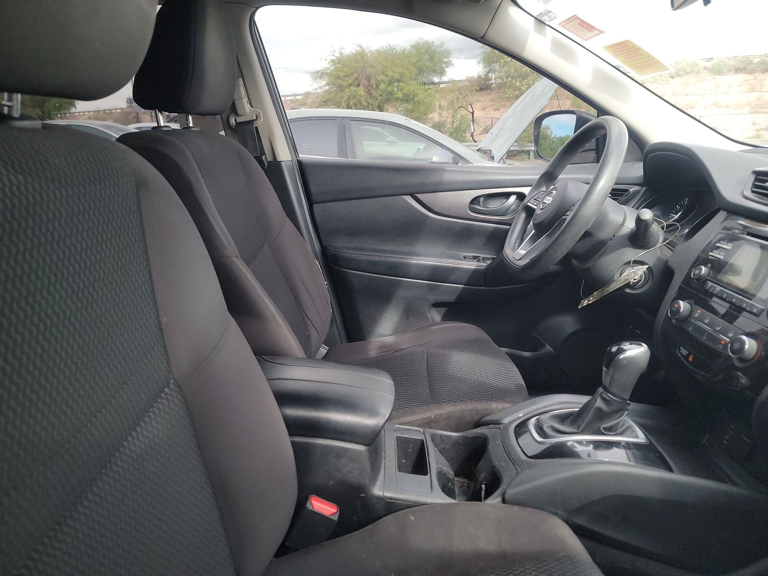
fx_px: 532
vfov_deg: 56.8
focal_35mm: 24
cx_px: 384
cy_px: 288
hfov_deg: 71.6
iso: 323
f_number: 1.8
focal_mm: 6.7
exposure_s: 1/60
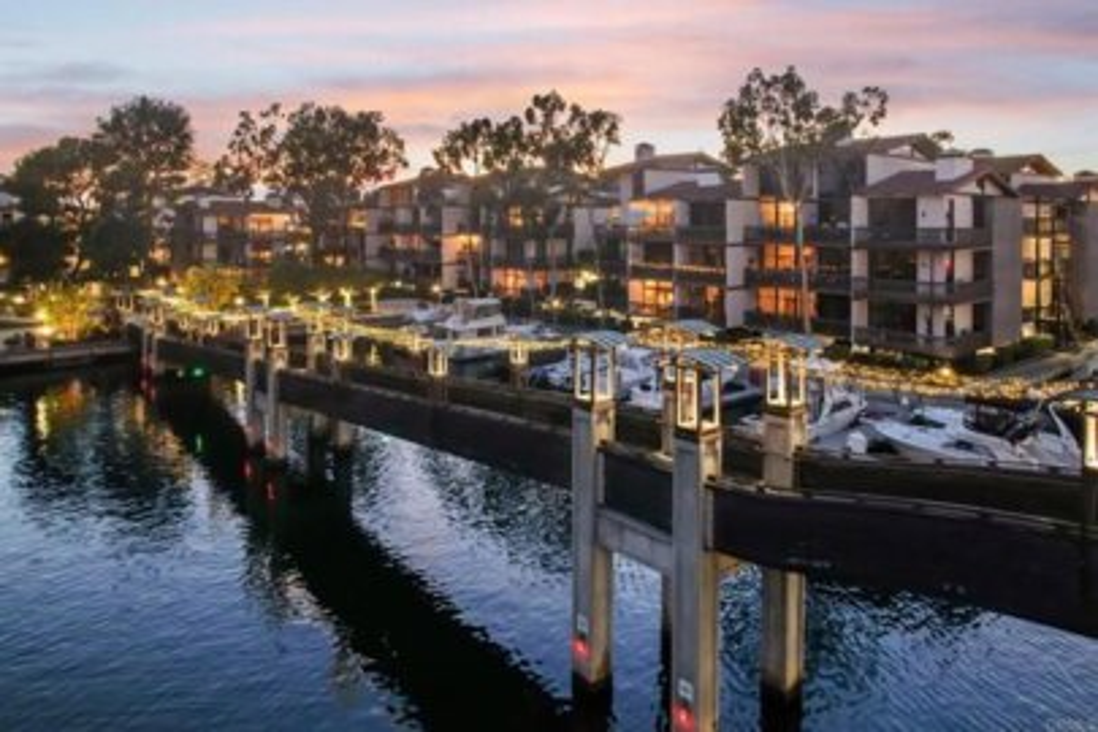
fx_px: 671
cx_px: 549
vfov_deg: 57.2
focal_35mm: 22
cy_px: 366
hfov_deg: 78.6
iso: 310
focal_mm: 8.4
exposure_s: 1/15
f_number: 2.8
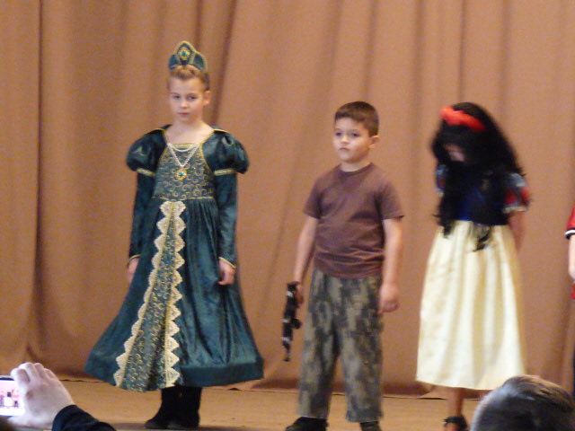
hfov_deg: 9.2
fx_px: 3588
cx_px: 288
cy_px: 216
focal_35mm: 216
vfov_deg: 6.9
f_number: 3.6
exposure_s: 1/8
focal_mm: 21.6
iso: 800
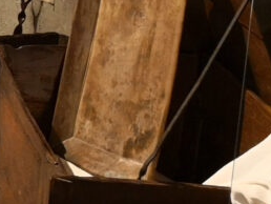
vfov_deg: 12.7
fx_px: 838
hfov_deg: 15.1
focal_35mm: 107
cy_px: -154
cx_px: -264
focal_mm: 3.95
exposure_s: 1/25
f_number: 1.6
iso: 320
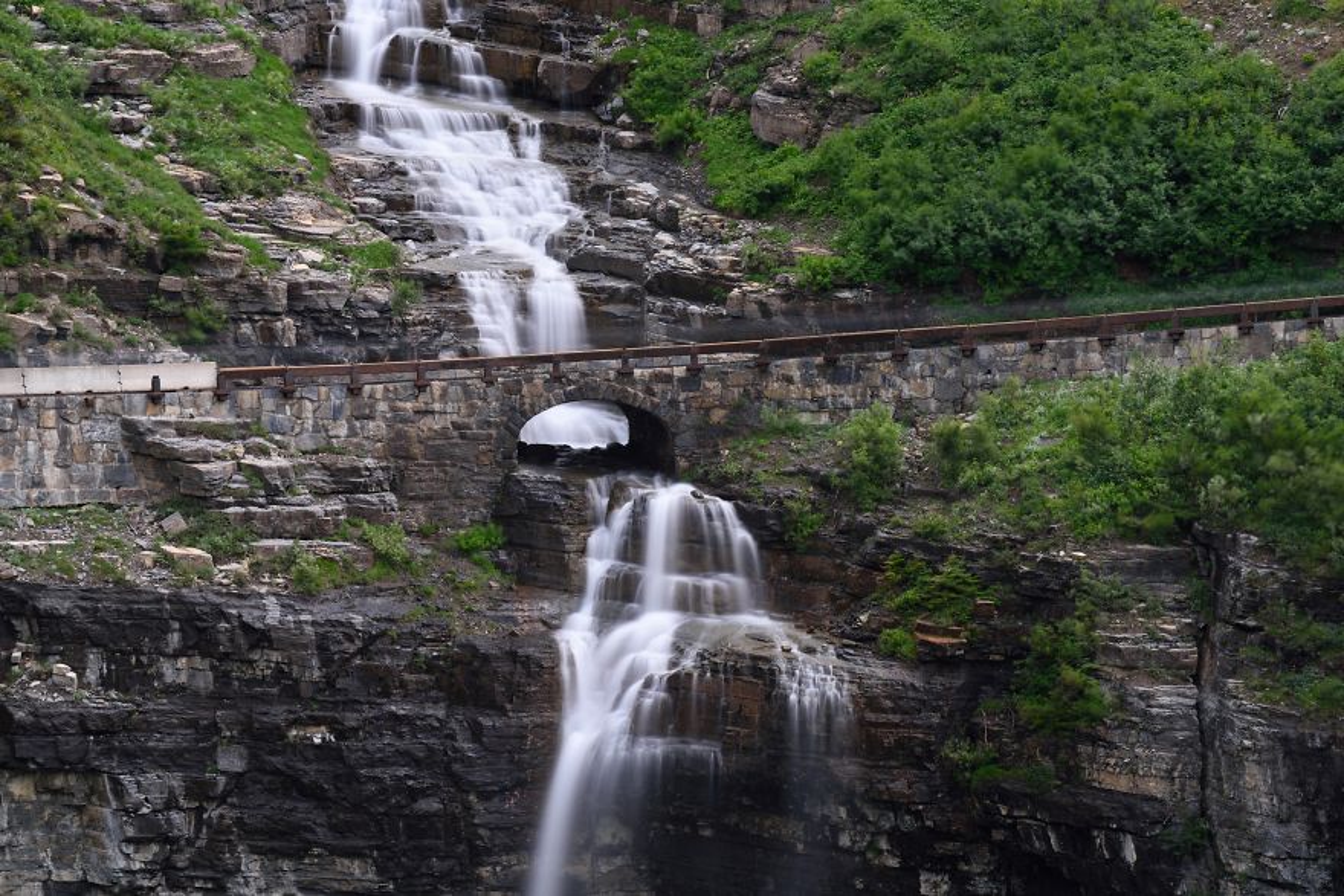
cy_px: 448
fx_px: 10454
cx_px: 672
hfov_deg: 7.4
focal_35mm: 280
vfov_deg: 4.9
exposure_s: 25
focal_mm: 280
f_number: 16
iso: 64
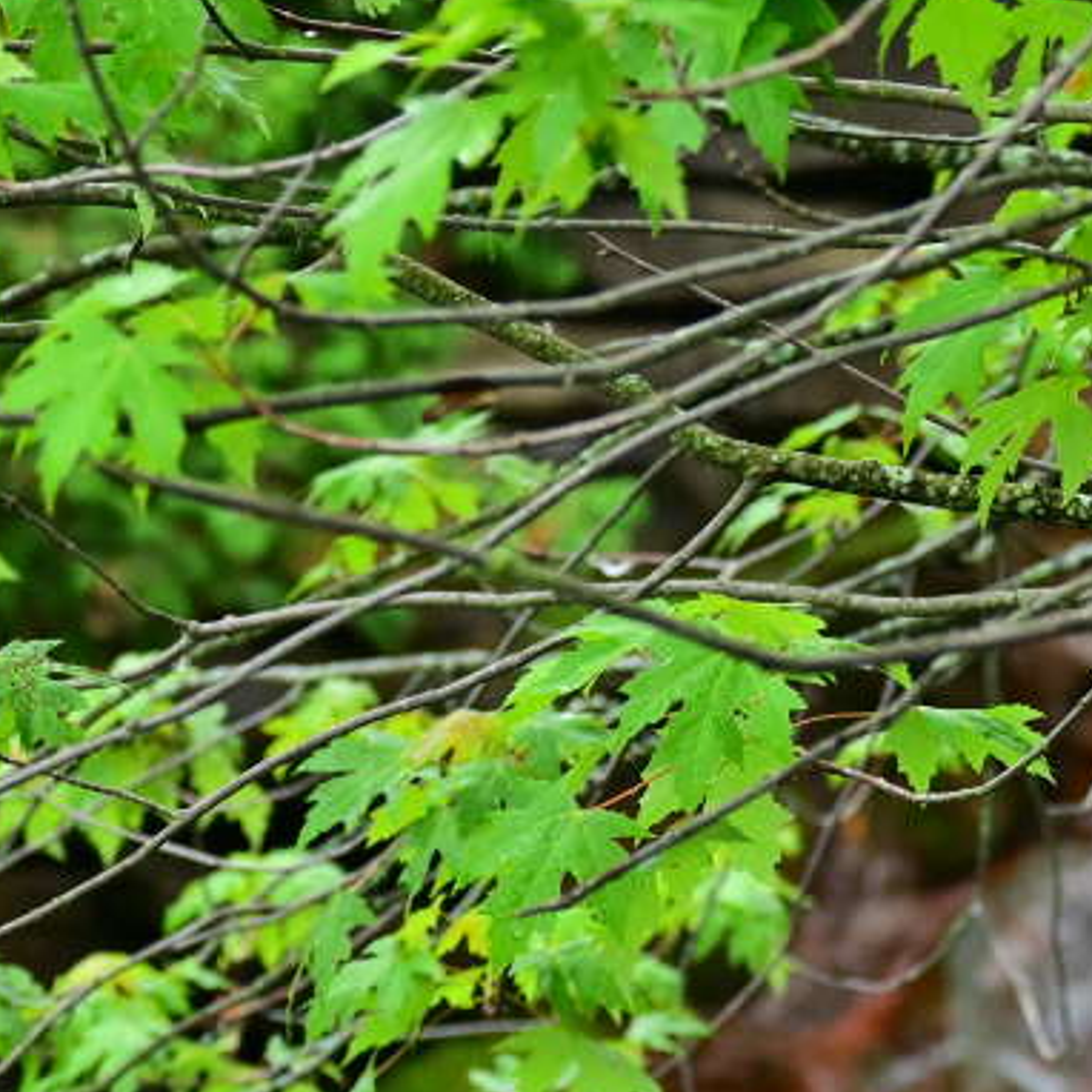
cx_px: 1406
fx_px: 11576
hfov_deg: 5.4
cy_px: 1078
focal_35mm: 324
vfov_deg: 5.4
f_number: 5
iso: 1000
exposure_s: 1/60
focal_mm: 81
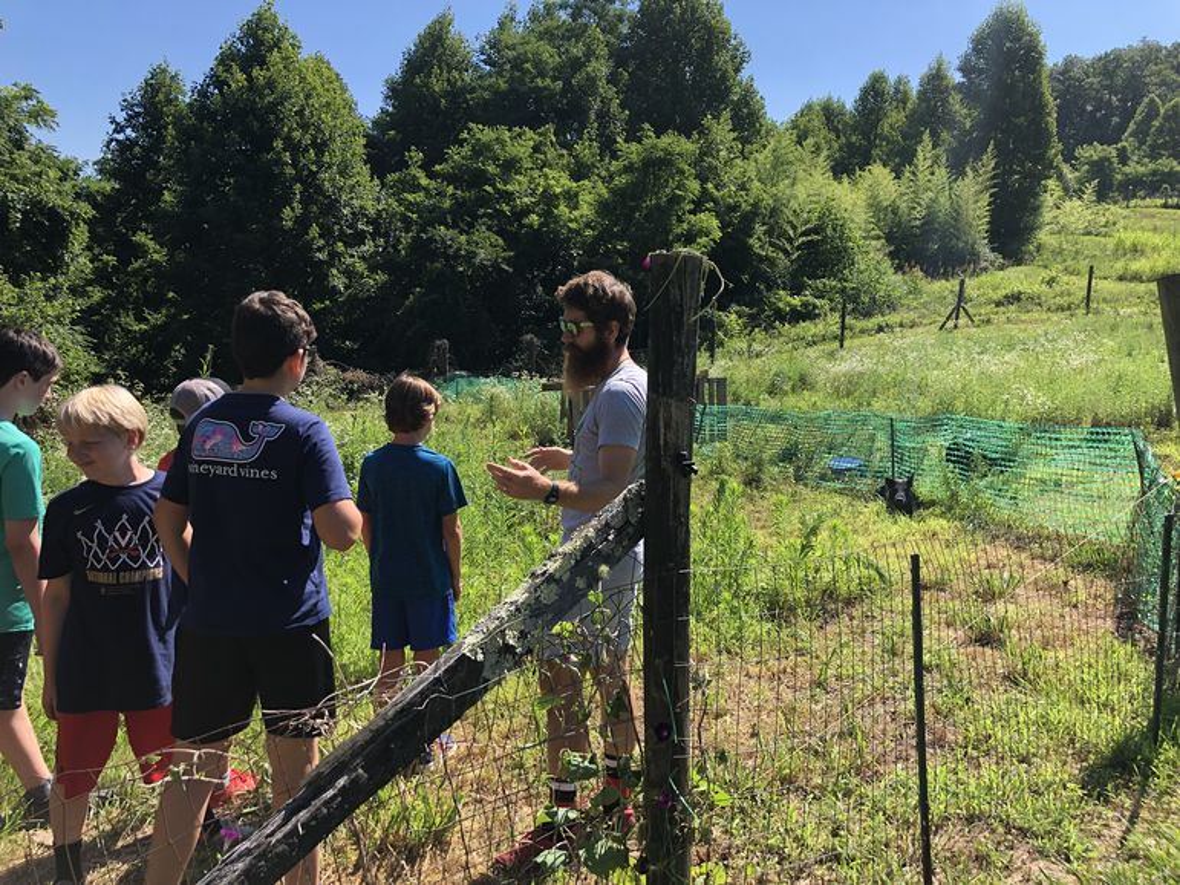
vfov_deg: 49.7
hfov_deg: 63.5
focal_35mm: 28
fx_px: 954
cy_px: 442
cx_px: 590
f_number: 1.8
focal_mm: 4
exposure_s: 1/827
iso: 20
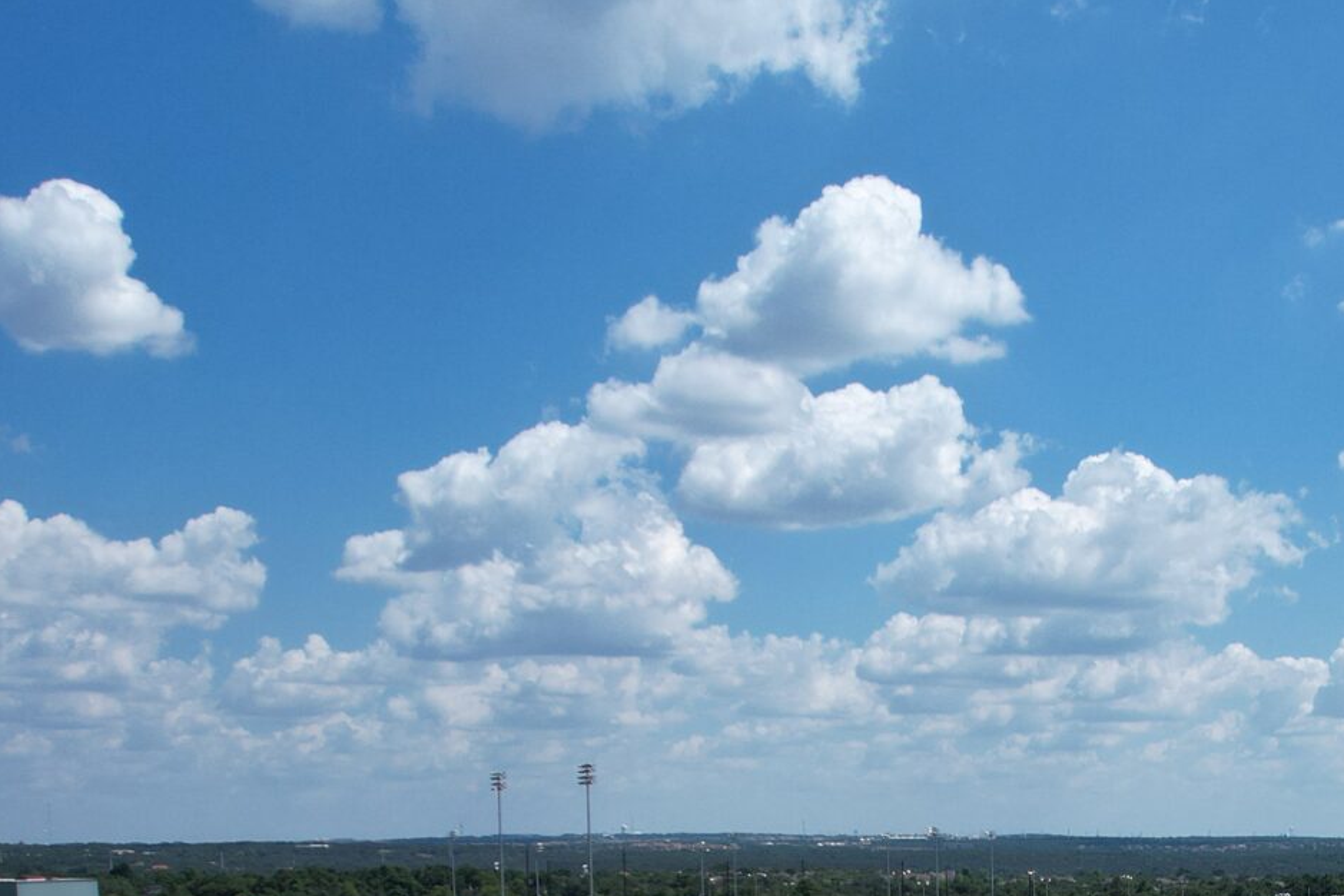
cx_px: 1073
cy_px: 1173
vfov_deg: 20.6
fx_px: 2240
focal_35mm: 60
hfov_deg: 32.5
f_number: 2.8
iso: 100
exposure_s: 1/1000
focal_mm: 8.38
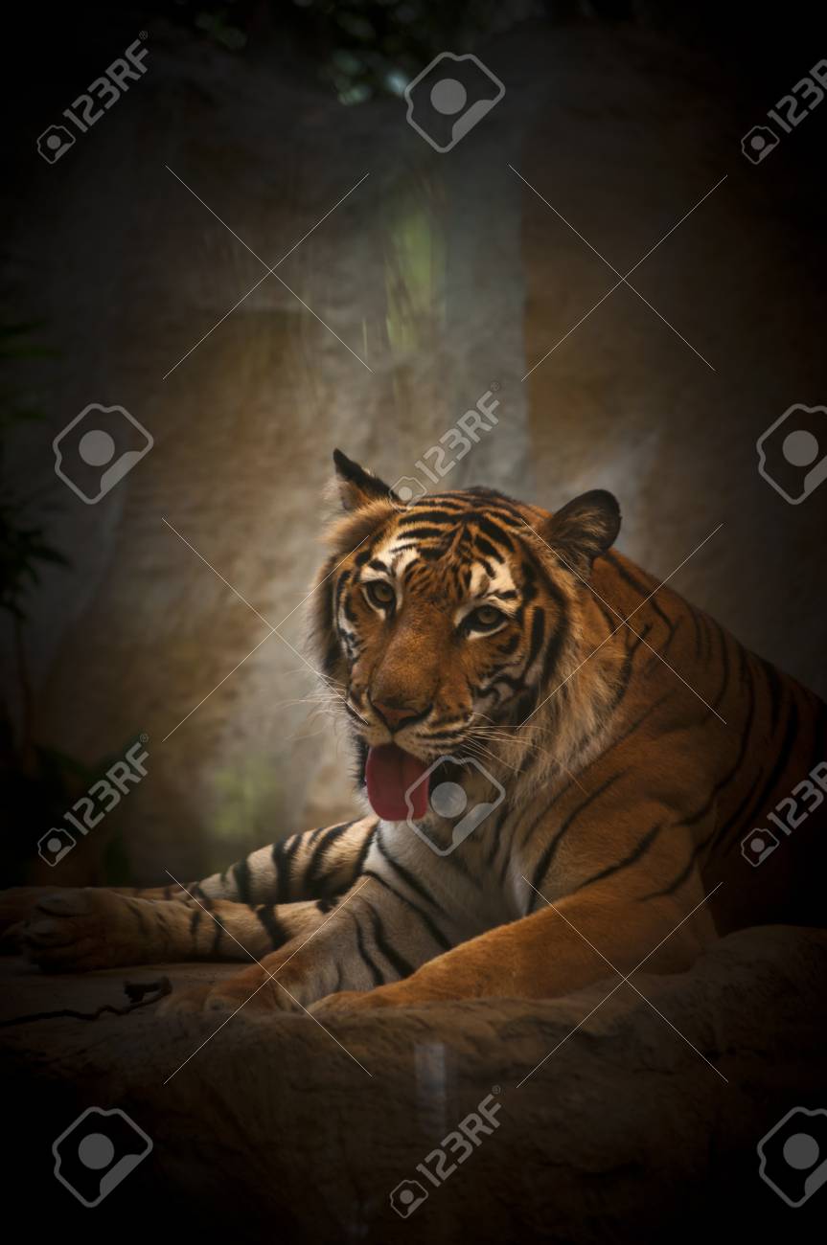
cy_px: 622
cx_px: 414
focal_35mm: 240
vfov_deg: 8.6
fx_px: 8294
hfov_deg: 5.7
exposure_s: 1/100
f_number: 6.3
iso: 400
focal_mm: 160
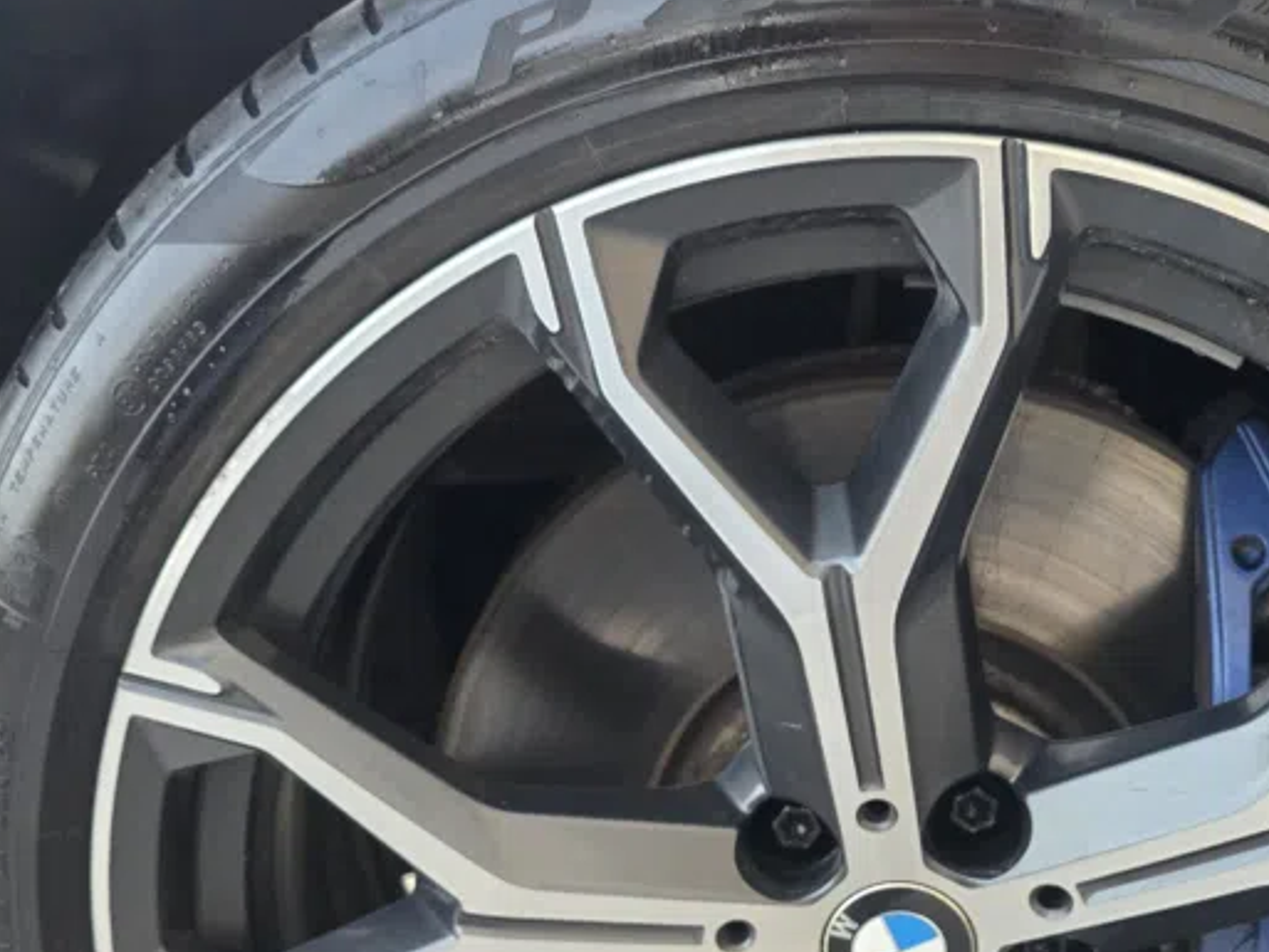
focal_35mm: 43
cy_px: 771
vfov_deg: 32.6
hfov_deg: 43.5
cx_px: 801
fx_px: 1577
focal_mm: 6.3
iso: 800
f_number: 1.7
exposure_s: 1/60
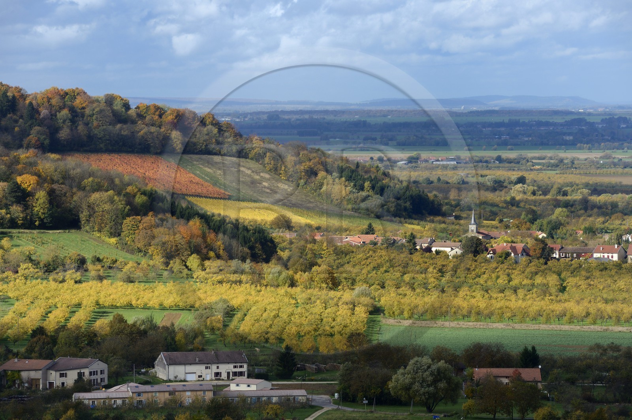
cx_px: 316
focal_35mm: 200
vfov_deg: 6.9
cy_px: 210
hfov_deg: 10.3
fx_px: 3508
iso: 200
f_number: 11
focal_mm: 200
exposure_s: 1/250
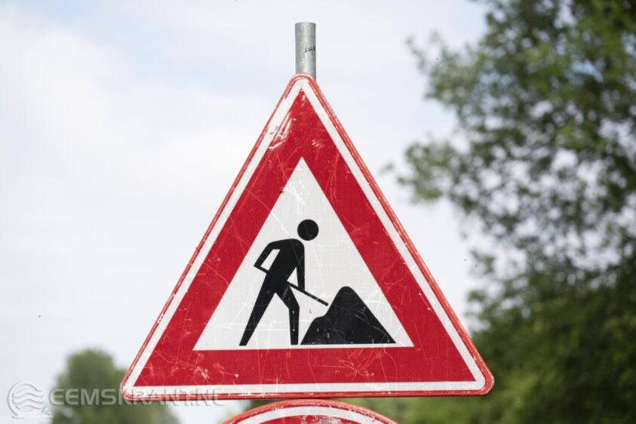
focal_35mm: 110
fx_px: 1943
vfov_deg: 12.5
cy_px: 212
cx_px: 318
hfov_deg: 18.6
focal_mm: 110
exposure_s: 1/3200
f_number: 4
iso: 500
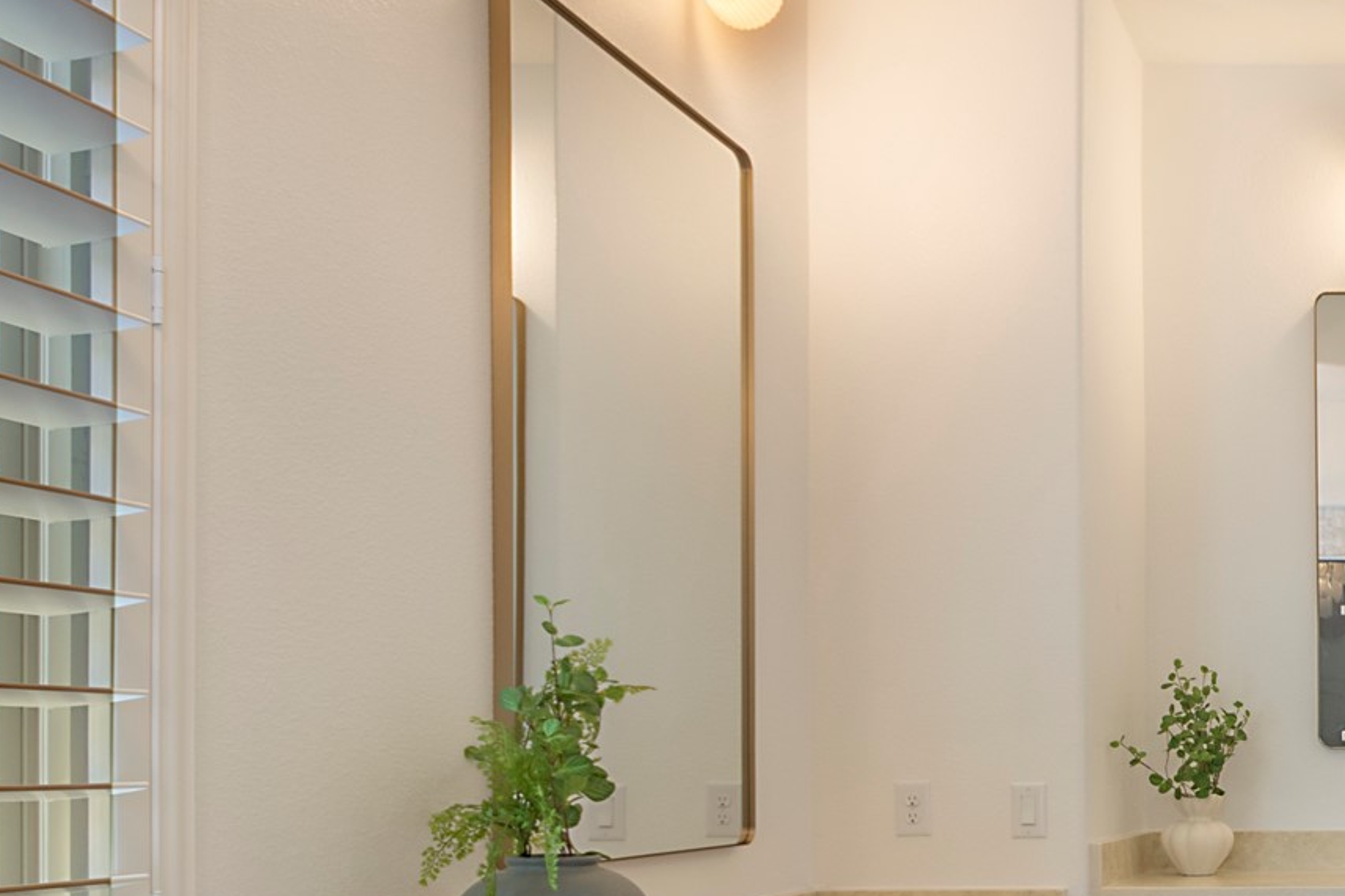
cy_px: 746
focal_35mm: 38
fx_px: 1419
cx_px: 1505
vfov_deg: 33.8
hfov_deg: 40.2
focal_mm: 10
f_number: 11
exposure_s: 1/10
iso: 100
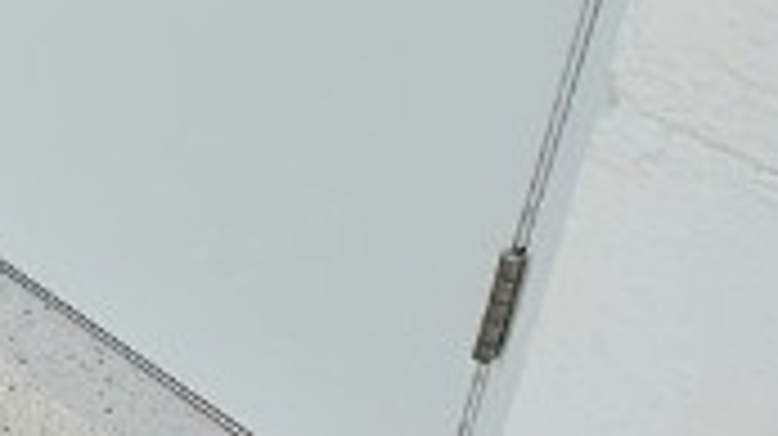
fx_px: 1732
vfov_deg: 11.8
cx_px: -1106
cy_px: -602
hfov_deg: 14.8
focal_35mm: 84
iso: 50
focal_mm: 2.2
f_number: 2.2
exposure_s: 1/1429
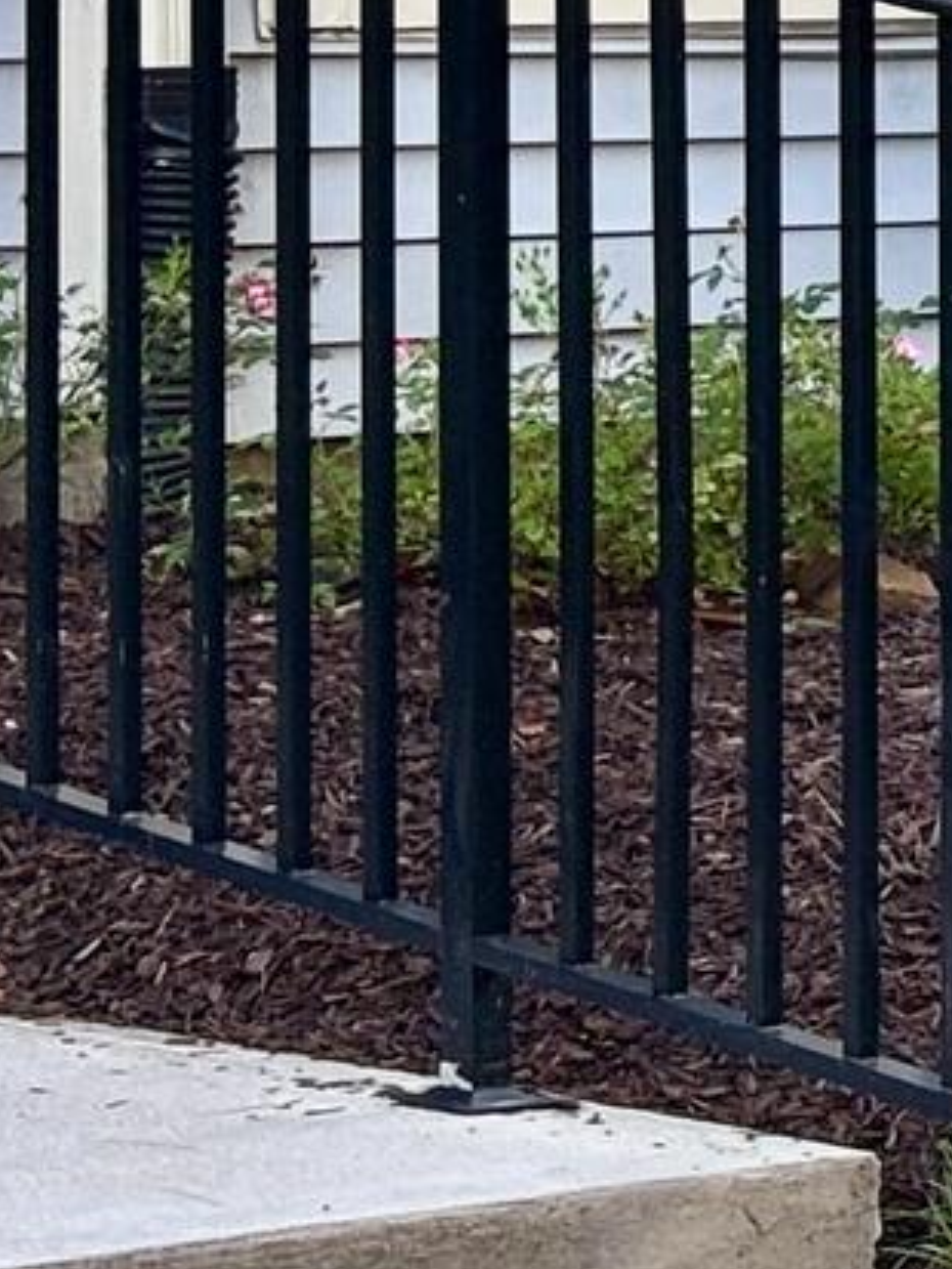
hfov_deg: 5.3
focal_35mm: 258
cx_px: 3111
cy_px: -255
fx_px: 9456
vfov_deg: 7.6
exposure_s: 1/109
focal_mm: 5.96
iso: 50
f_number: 1.6
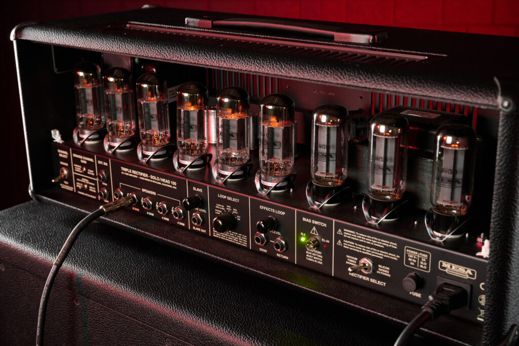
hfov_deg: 38.2
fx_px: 750
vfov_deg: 26.0
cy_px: 173
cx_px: 260
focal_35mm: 52
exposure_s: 1
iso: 800
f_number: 8
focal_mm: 52
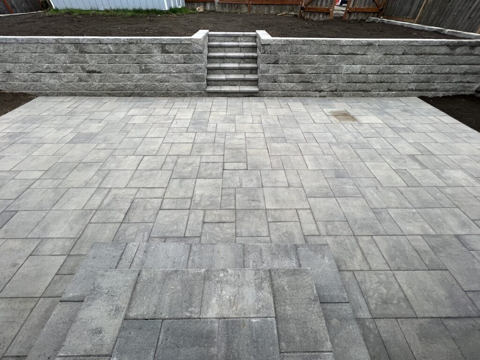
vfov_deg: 89.9
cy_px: 180
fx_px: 180
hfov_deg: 106.2
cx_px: 240
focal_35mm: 13
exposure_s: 1/300
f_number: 1.8
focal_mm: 1.57
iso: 32
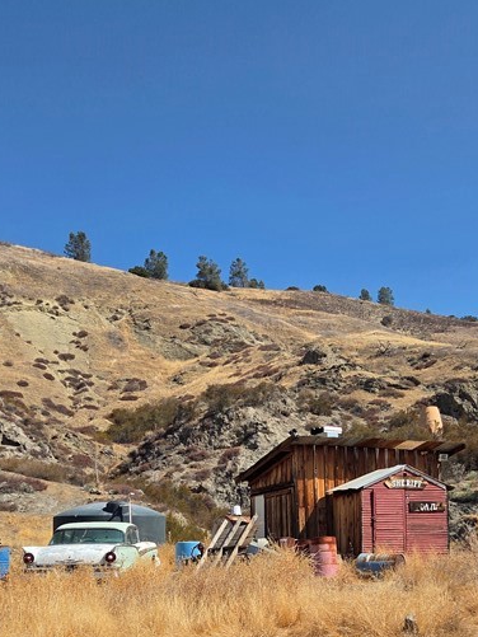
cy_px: 503
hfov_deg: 30.9
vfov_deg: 39.0
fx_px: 865
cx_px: 267
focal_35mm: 47
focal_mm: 5.4
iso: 80
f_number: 1.8
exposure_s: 1/6034
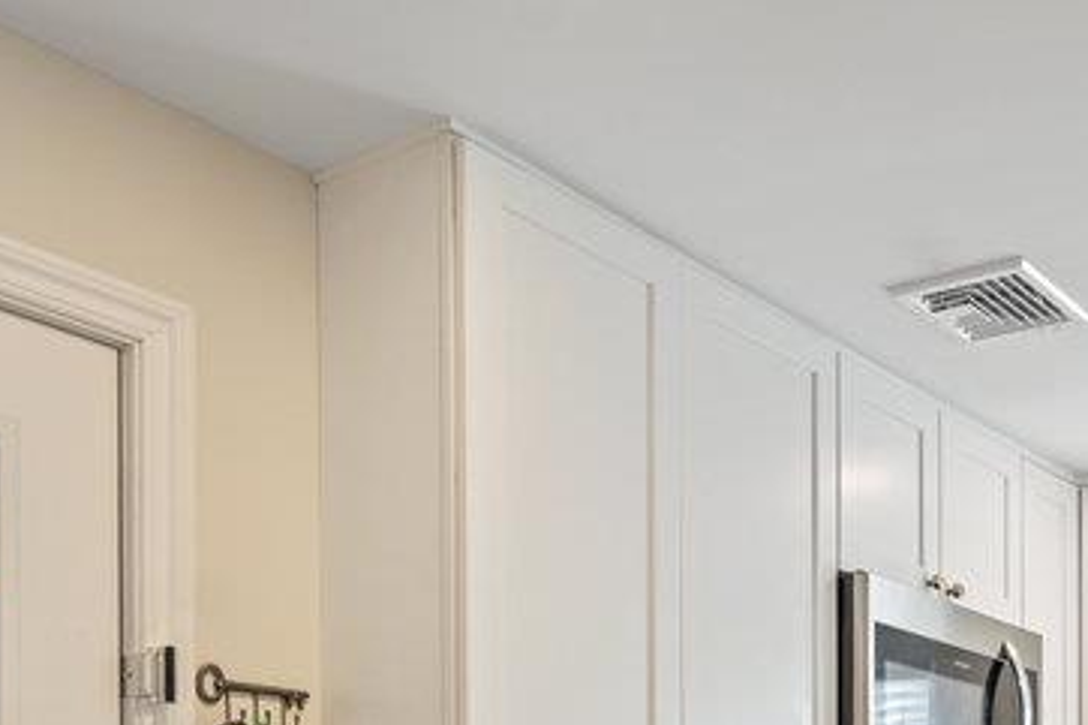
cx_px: 995
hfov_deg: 38.8
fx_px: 1420
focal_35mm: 47
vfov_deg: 24.8
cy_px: 946
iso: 320
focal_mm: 17
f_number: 5
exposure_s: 1/10
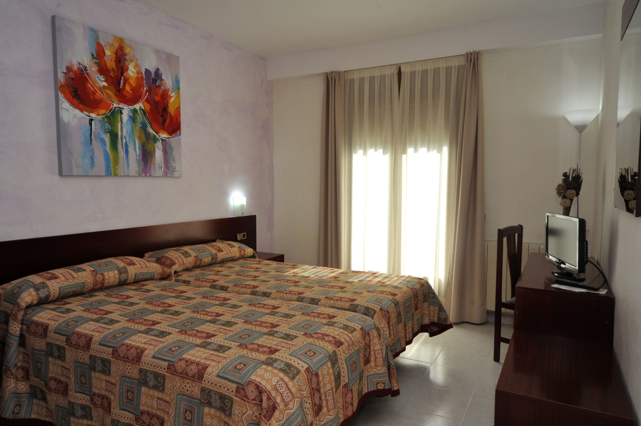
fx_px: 445
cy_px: 209
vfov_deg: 51.2
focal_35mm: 25
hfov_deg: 71.5
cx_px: 329
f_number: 8
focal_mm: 24
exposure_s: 1/500
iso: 800
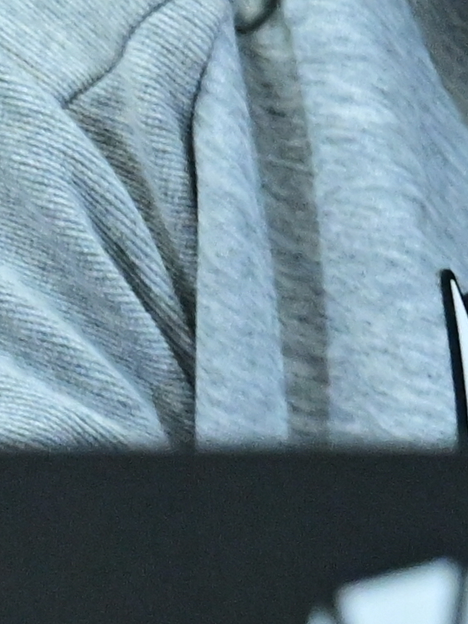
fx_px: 29916
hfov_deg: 0.9
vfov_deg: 1.2
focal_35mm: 1660
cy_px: -628
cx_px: 1506
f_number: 2.8
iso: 2500
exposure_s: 1/640
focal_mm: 180
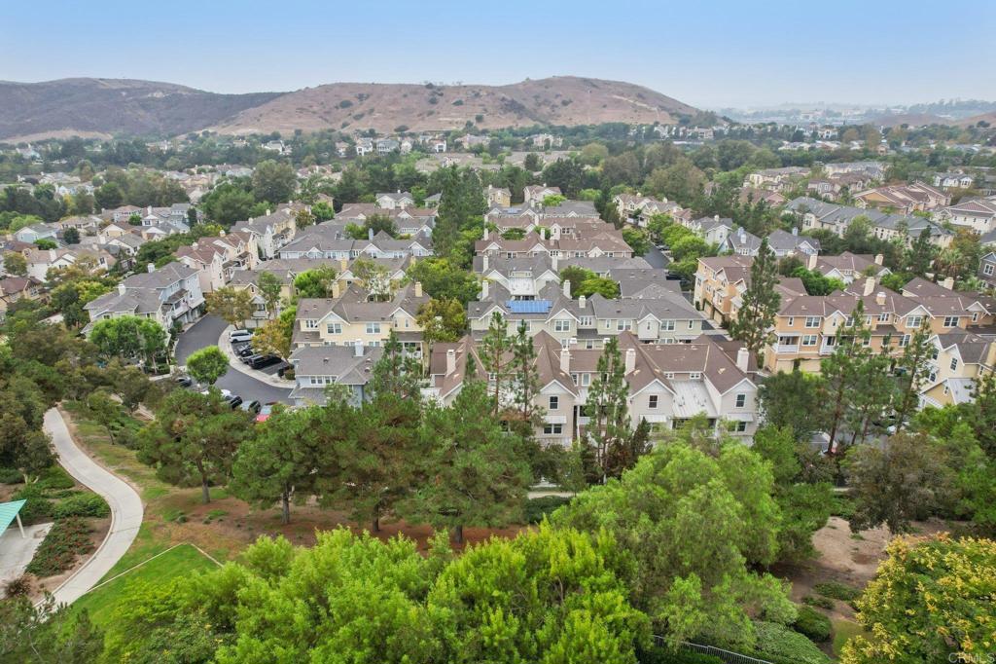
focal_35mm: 22
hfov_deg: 78.6
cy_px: 332
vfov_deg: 57.2
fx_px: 608
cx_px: 498
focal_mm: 8.4
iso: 140
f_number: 2.8
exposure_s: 1/800
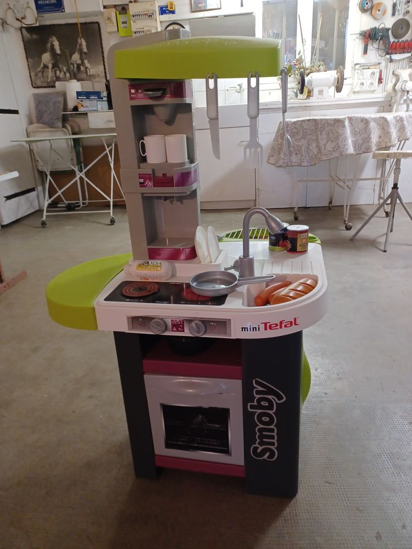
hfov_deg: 54.9
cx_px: 206
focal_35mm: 25
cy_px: 274
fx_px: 397
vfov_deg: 69.4
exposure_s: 1/25
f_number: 1.8
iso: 400
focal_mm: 4.6
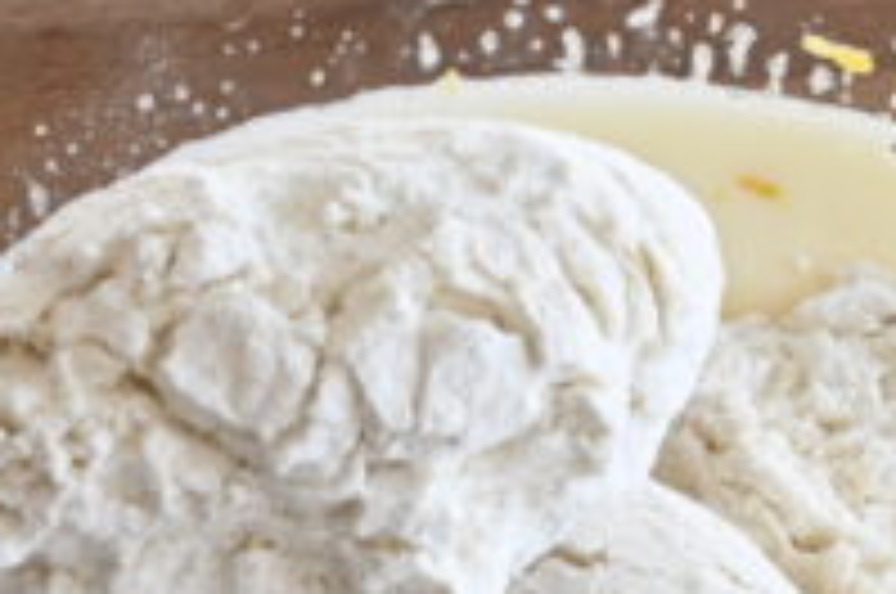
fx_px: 3330
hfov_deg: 15.3
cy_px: 740
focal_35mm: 134
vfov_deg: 10.0
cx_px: 540
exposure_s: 1/15
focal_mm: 25
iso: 200
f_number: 11
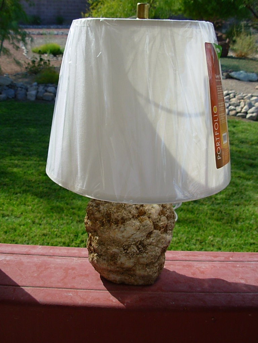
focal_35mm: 38
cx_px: 129
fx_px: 378
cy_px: 172
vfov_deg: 49.0
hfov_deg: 37.7
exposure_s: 1/745
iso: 50
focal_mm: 6.3
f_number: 2.9
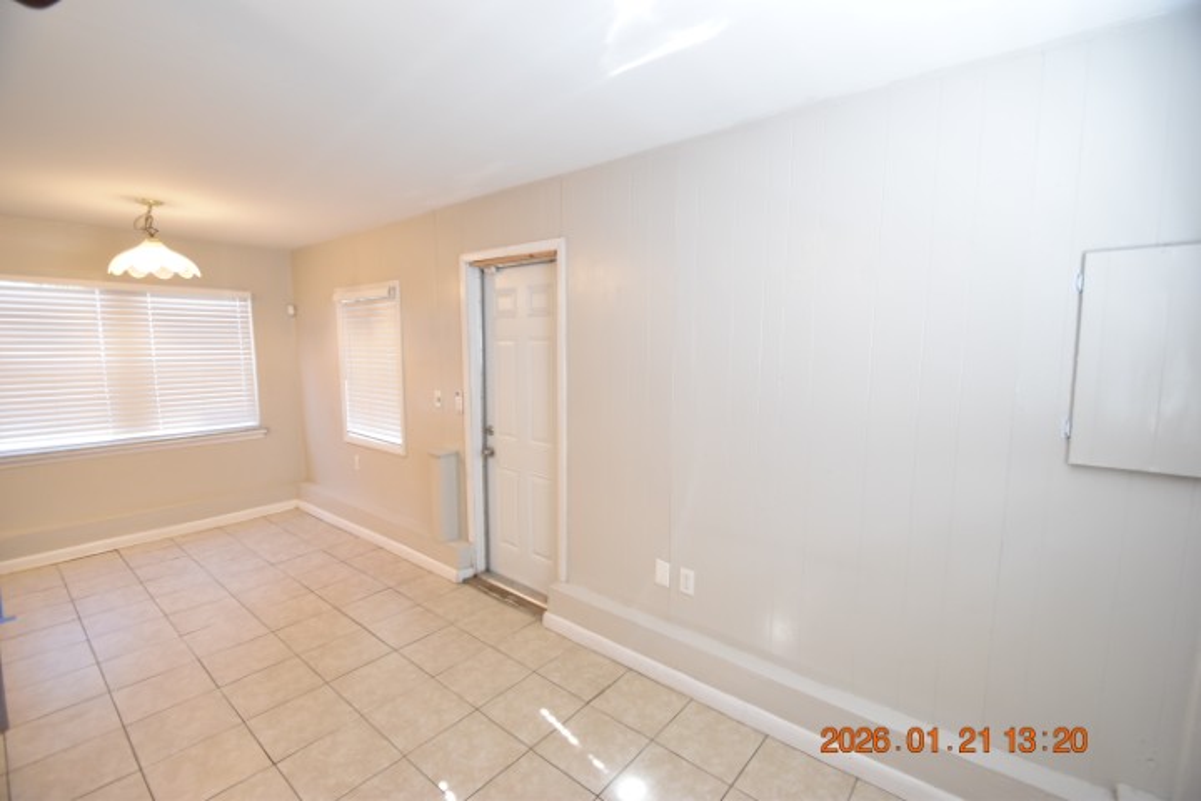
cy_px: 400
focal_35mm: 15
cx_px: 600
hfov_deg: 100.4
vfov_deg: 77.3
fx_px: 500
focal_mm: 10
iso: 800
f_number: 3.5
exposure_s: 1/30
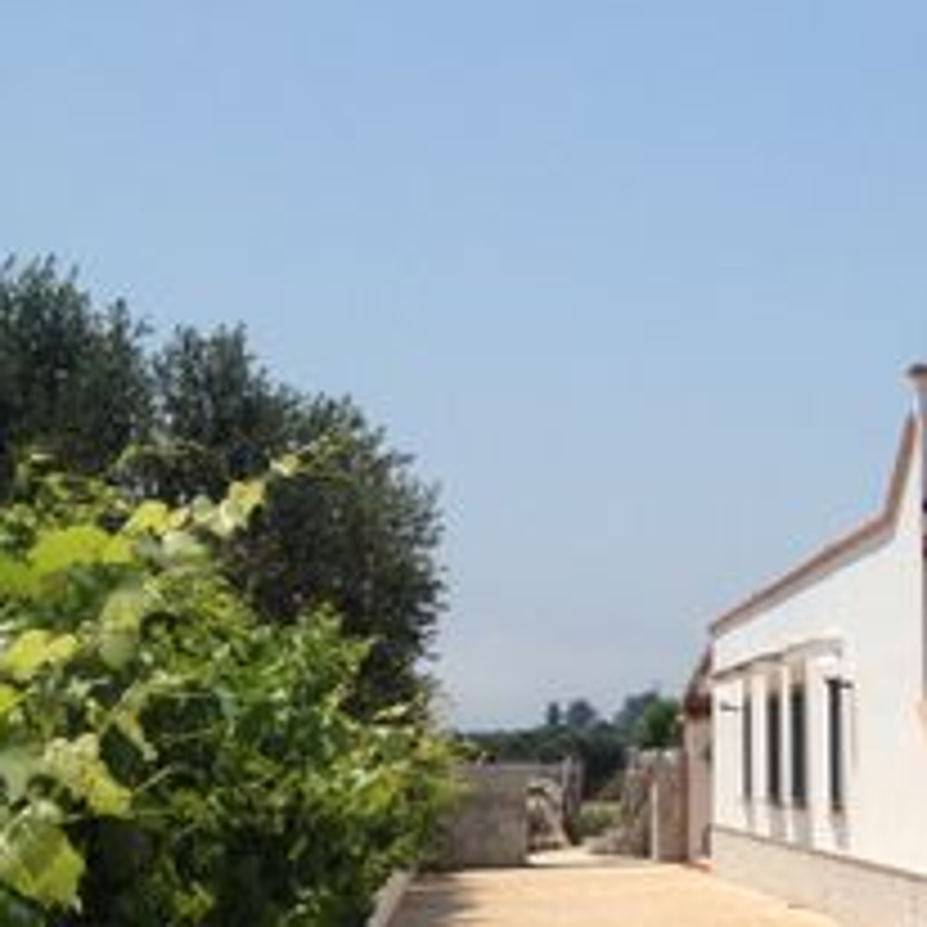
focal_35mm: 90
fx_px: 2727
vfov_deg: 19.1
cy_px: 720
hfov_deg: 17.5
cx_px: 1346
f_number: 2.4
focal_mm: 4.28
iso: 50
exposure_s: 1/2762
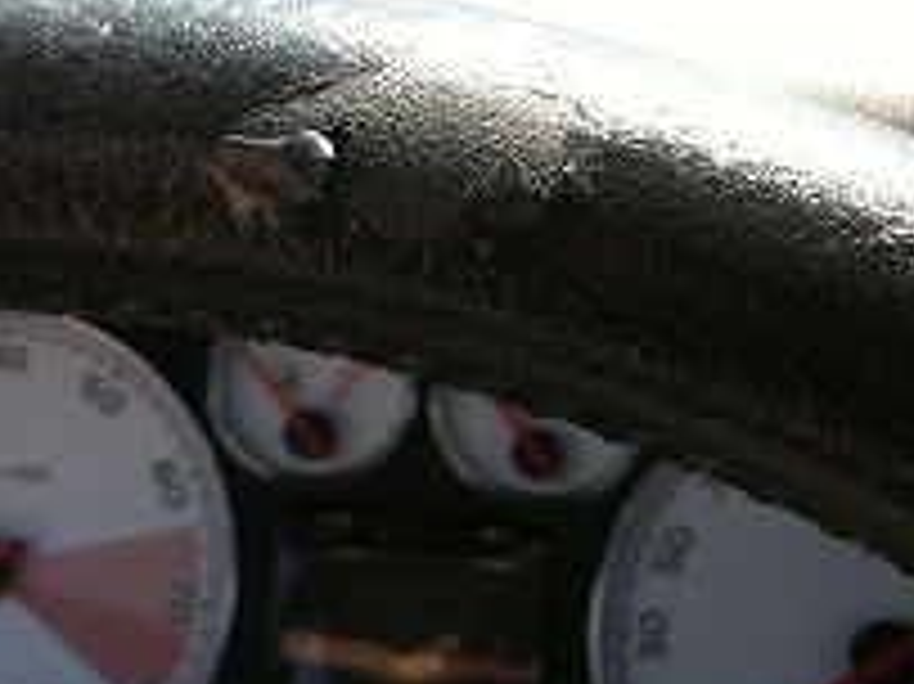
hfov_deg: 27.8
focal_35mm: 69
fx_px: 1821
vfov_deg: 21.0
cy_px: 122
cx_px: 243
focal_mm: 3.85
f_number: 2.8
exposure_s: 1/235
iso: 64
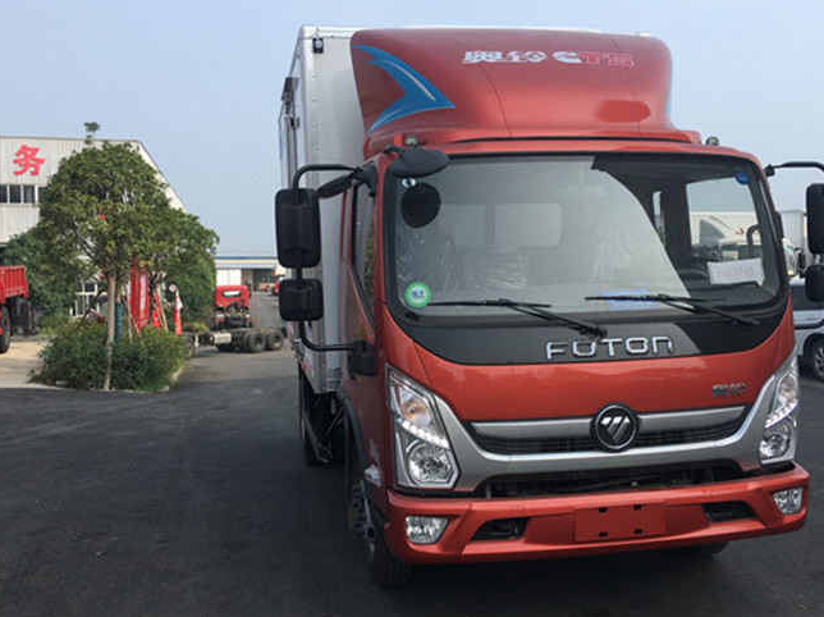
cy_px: 301
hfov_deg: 47.8
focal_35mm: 39
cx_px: 467
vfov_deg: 36.8
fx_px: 928
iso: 25
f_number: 2.2
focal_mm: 4.15
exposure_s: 1/1131
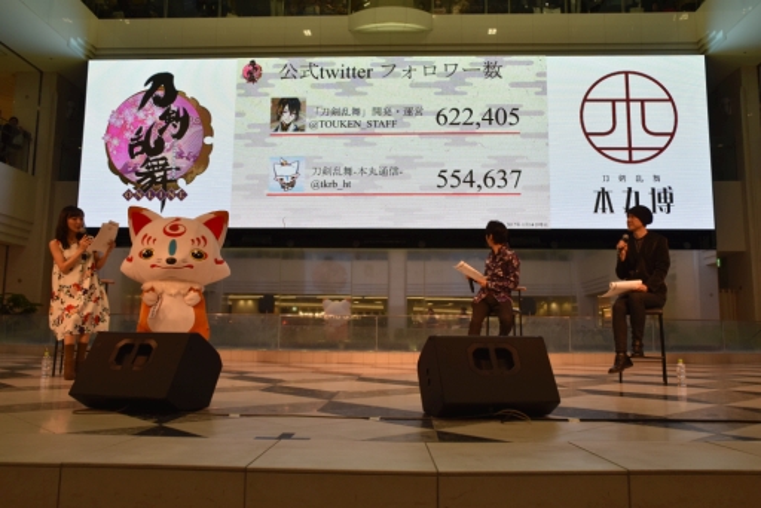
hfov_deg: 64.5
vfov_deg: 45.7
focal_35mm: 28
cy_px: 254
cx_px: 380
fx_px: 603
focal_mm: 19
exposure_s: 1/200
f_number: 7.1
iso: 400
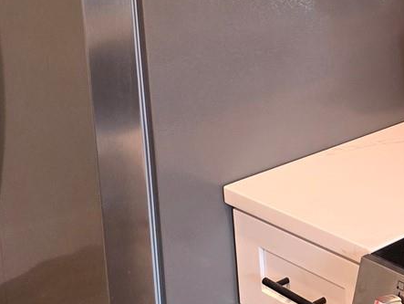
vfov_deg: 17.4
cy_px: -3
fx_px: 969
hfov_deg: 21.5
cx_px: 510
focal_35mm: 83
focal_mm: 6.3
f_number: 1.7
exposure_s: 1/120
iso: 250
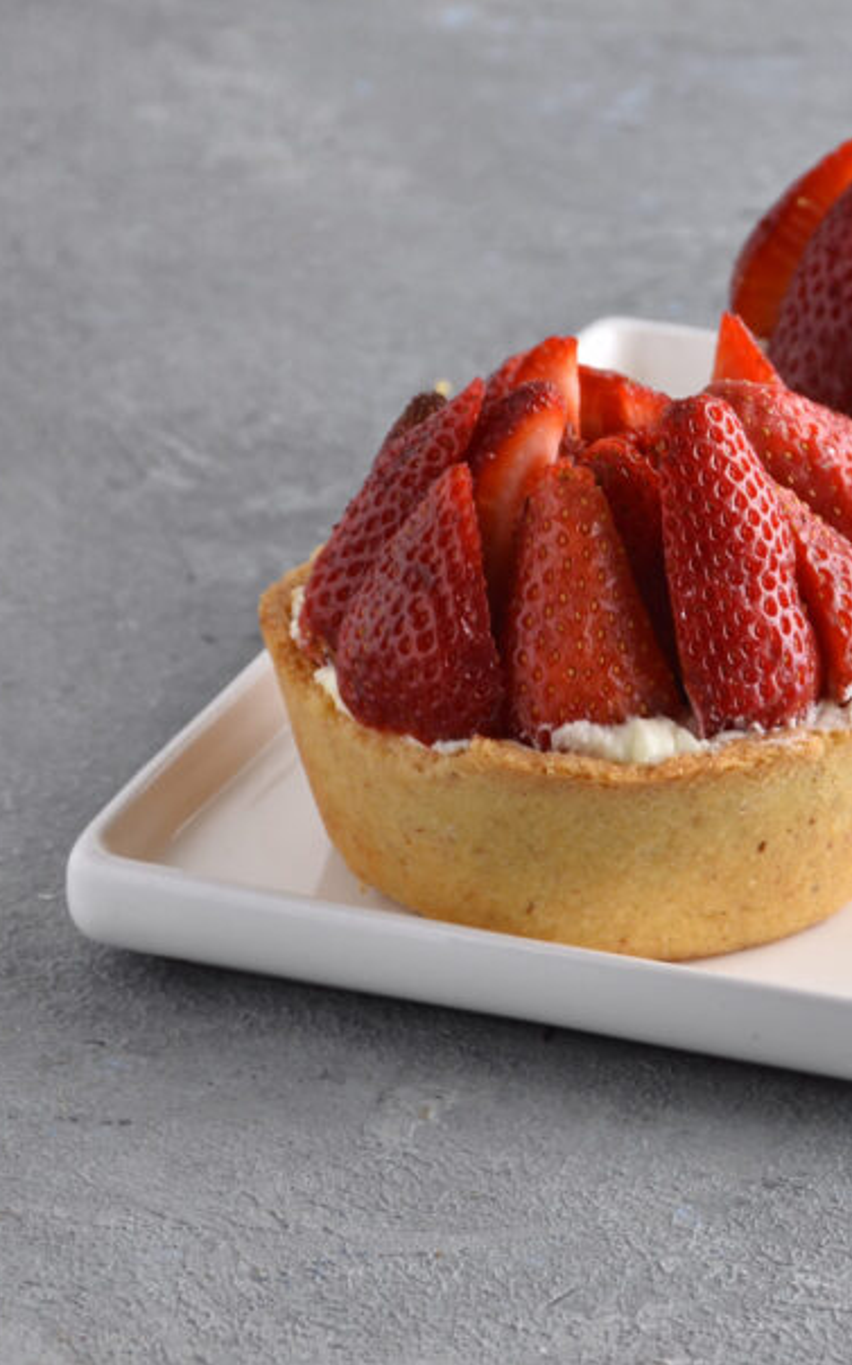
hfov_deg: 4.6
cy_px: 620
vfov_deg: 7.4
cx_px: 680
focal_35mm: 283
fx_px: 10524
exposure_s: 1/60
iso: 100
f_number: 10
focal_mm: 112
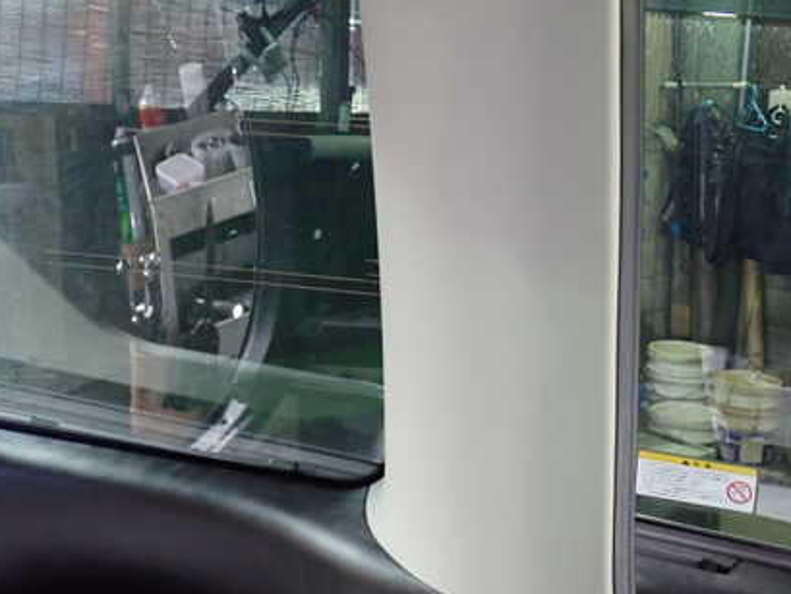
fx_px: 1006
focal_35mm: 44
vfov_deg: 32.8
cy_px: 246
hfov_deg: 42.5
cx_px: 509
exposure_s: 1/30
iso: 640
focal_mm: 5.4
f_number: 2.3
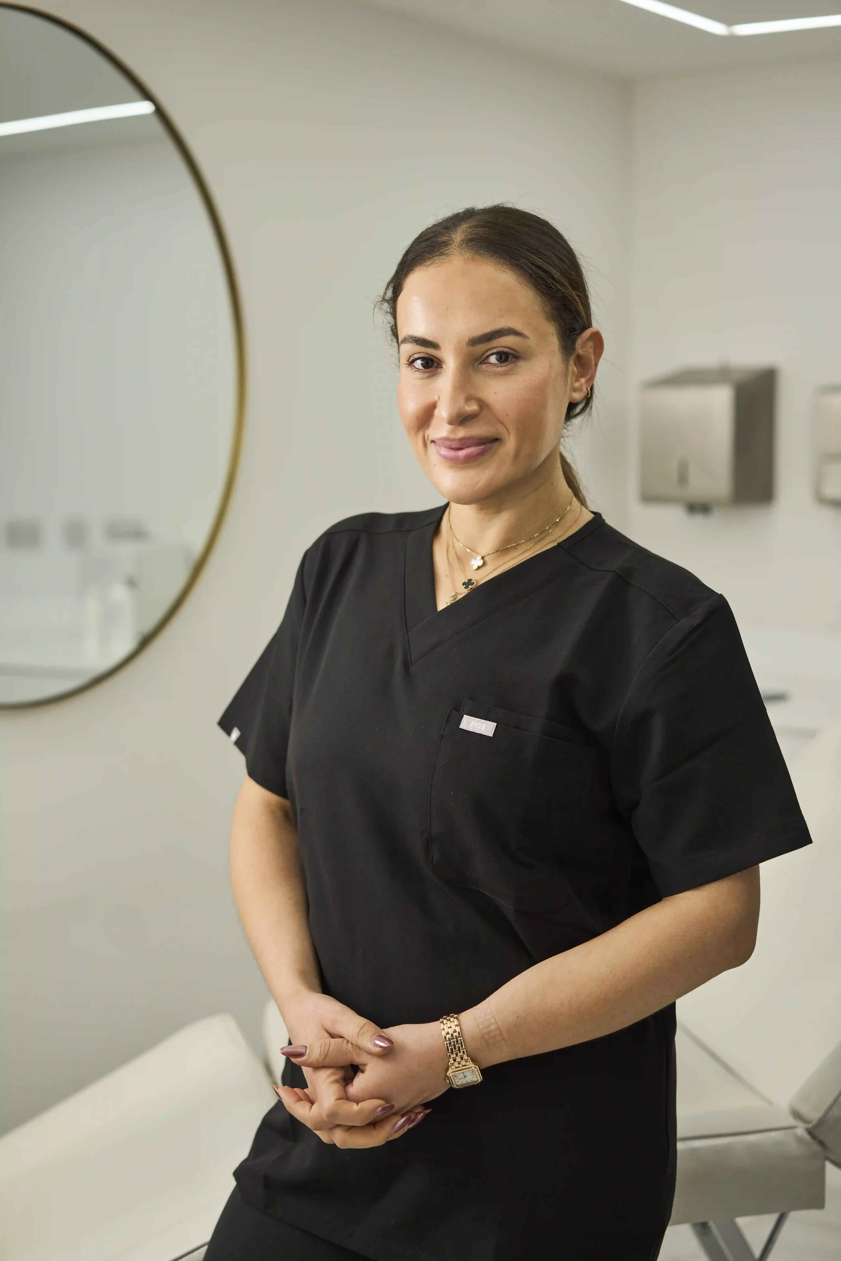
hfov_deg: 24.6
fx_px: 1927
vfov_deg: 36.2
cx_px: 420
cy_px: 630
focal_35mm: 55
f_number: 2.8
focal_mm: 55
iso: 400
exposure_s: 1/640
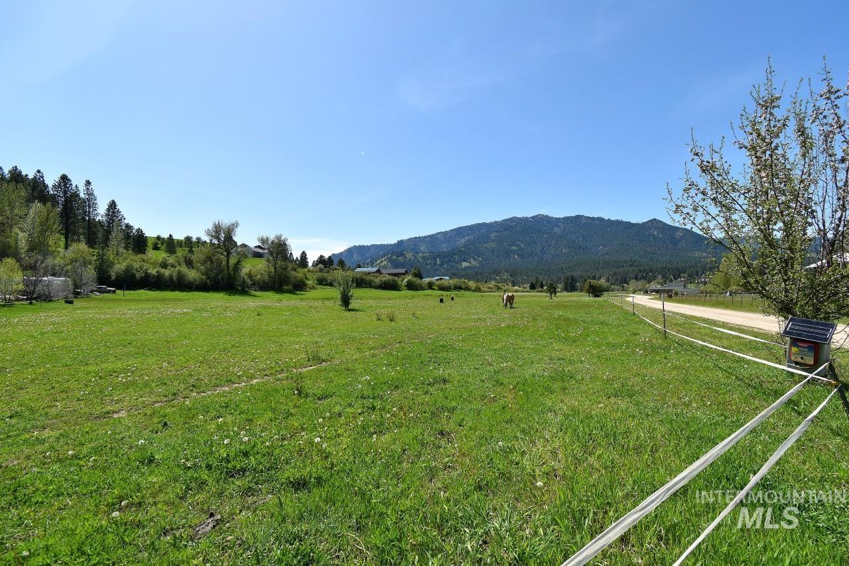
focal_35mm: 15
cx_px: 424
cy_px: 283
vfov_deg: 77.3
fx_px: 354
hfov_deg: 100.4
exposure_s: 1/250
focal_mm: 10
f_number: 8
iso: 100
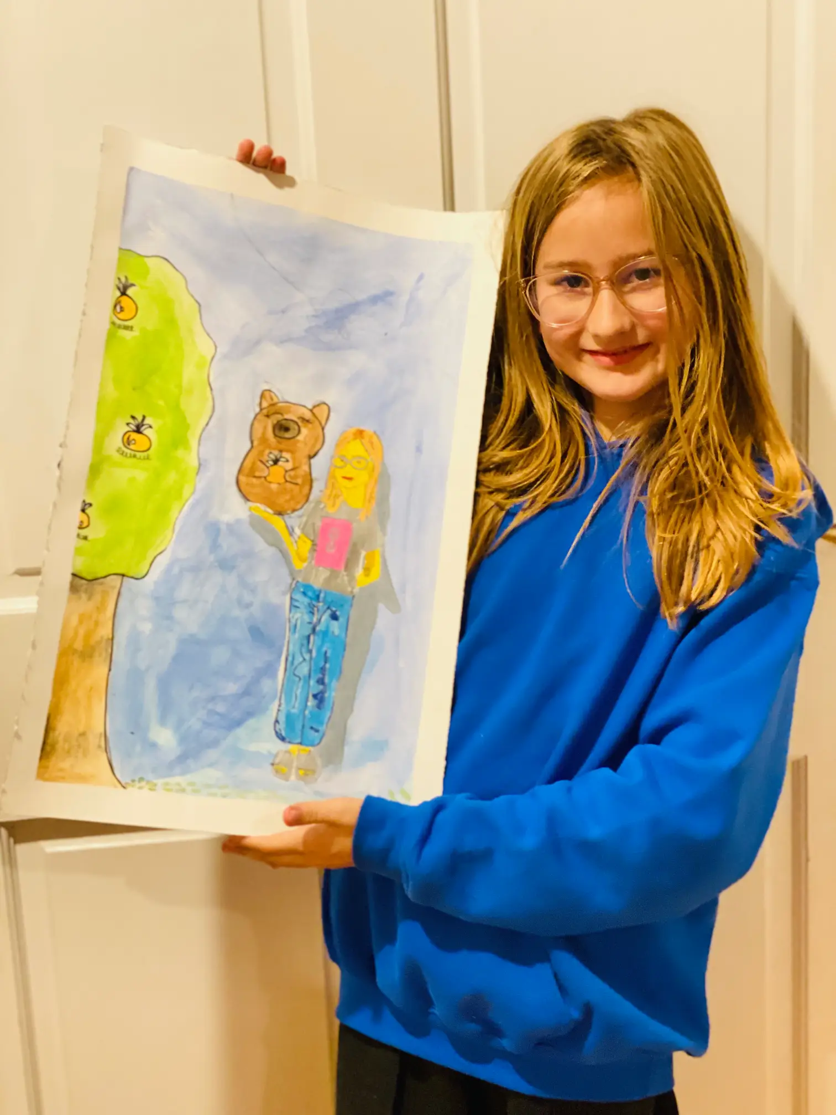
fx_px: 1674
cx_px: 418
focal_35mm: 52
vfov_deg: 36.8
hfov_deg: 28.0
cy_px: 558
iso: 320
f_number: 2
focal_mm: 6
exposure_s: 1/30
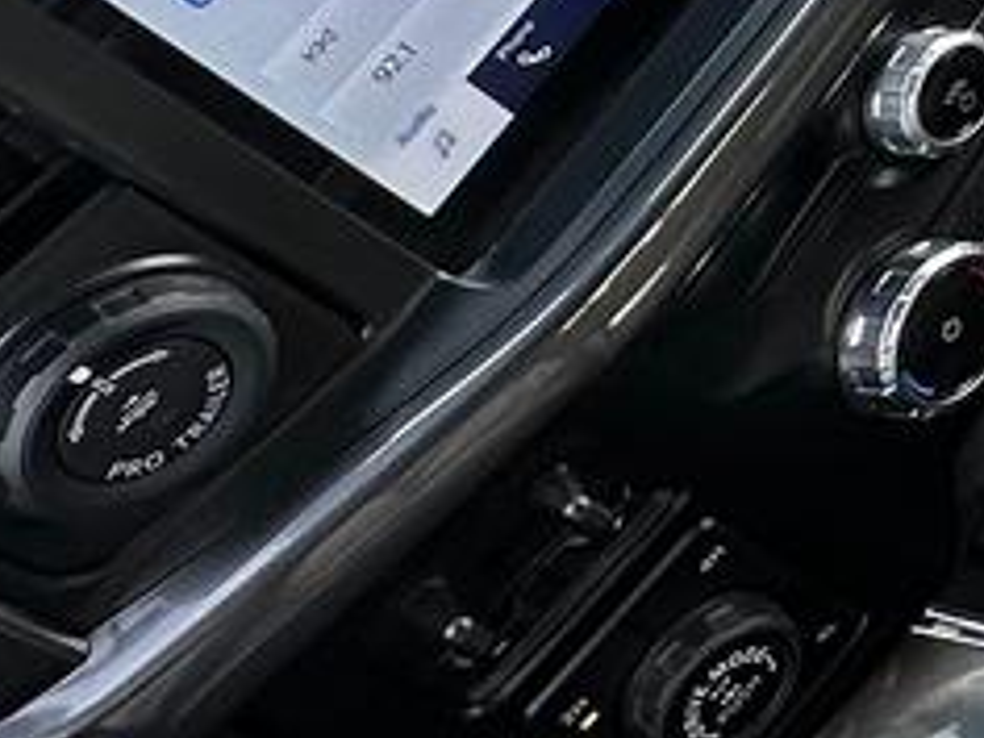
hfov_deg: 16.1
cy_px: -725
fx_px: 2160
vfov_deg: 15.6
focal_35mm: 76
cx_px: 2201
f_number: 2.2
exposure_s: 1/99
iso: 50
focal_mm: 2.22
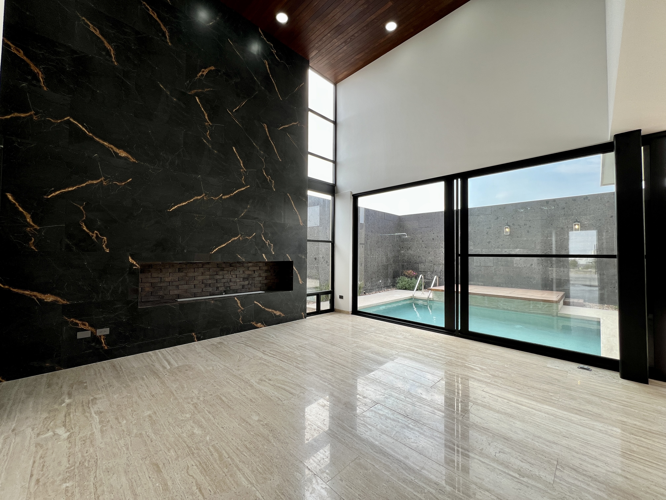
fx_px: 250
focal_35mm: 13
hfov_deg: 106.2
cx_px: 333
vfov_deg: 89.9
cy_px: 250
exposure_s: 1/252
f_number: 1.8
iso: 32
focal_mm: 1.57
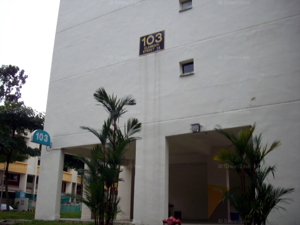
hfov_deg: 50.2
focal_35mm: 37
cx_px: 150
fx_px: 321
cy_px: 112
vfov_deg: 38.6
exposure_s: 1/60
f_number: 5.6
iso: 80
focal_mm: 6.2
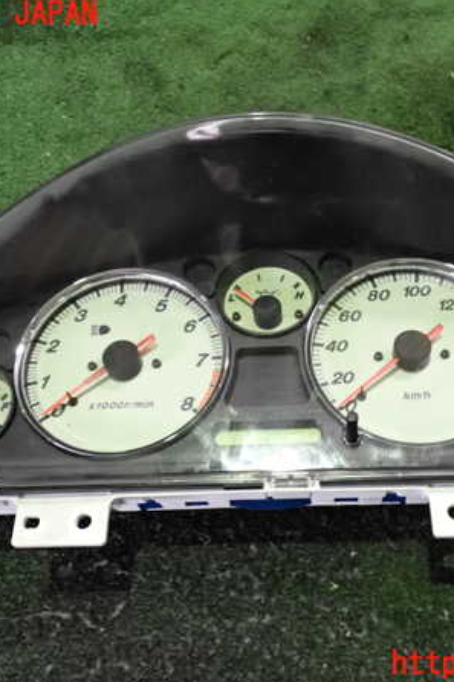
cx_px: 278
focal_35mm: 42
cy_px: 339
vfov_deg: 46.4
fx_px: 795
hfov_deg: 31.8
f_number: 2.3
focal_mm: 5.4
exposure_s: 1/125
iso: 2000
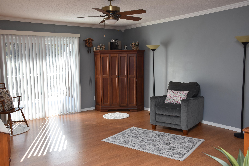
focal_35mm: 33
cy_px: 83
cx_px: 124
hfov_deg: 57.2
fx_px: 228
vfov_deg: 40.0
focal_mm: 22
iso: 200
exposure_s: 1/125
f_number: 5.6
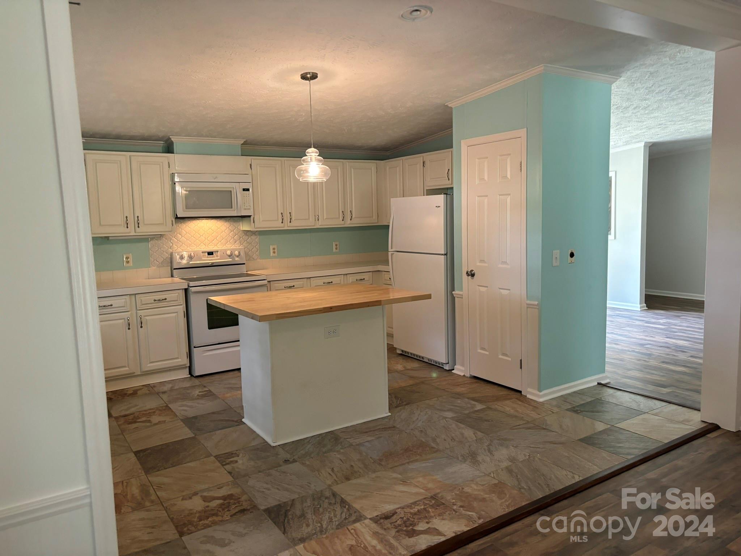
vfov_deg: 53.1
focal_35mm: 26
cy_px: 278
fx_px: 557
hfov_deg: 67.3
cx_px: 370
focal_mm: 5.96
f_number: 1.6
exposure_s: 1/60
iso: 200
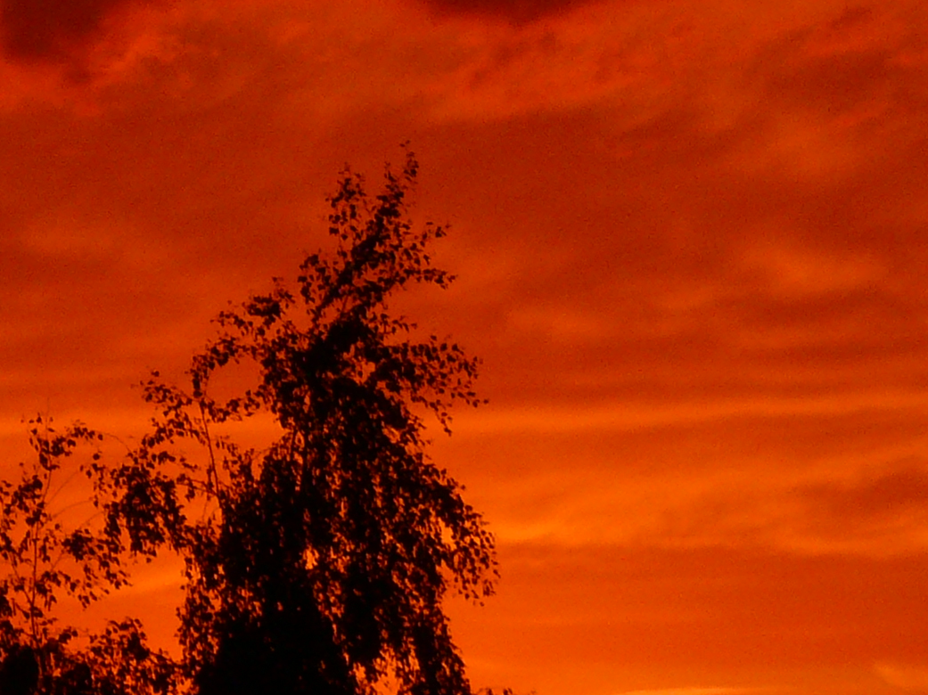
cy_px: 123
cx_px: 127
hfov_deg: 7.1
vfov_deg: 5.3
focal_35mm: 278
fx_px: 7450
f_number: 5.3
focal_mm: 15.5
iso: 100
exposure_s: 1/250
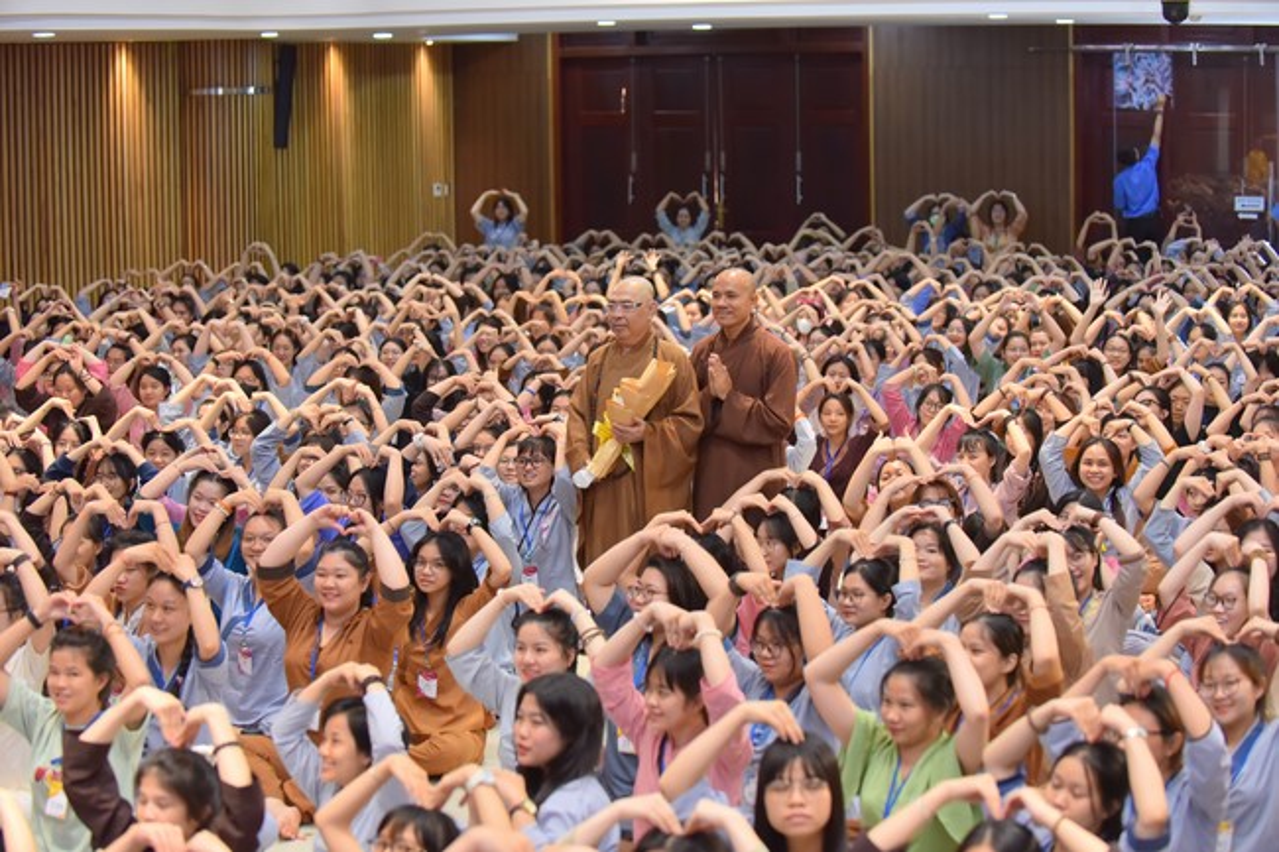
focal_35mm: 70
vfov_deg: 19.4
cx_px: 640
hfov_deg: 28.9
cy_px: 426
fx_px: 2486
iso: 1000
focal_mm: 70
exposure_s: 1/160
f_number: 3.2
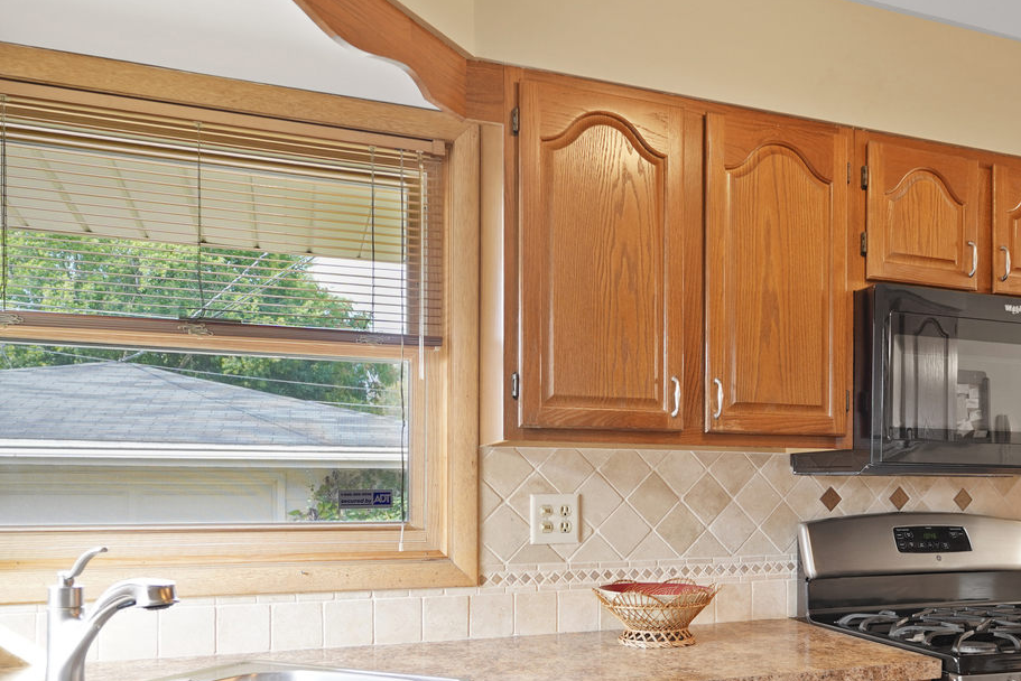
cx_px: 684
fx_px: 908
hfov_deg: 57.4
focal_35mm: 32
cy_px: 520
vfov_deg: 39.9
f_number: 2.8
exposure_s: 1/6
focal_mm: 18
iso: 400
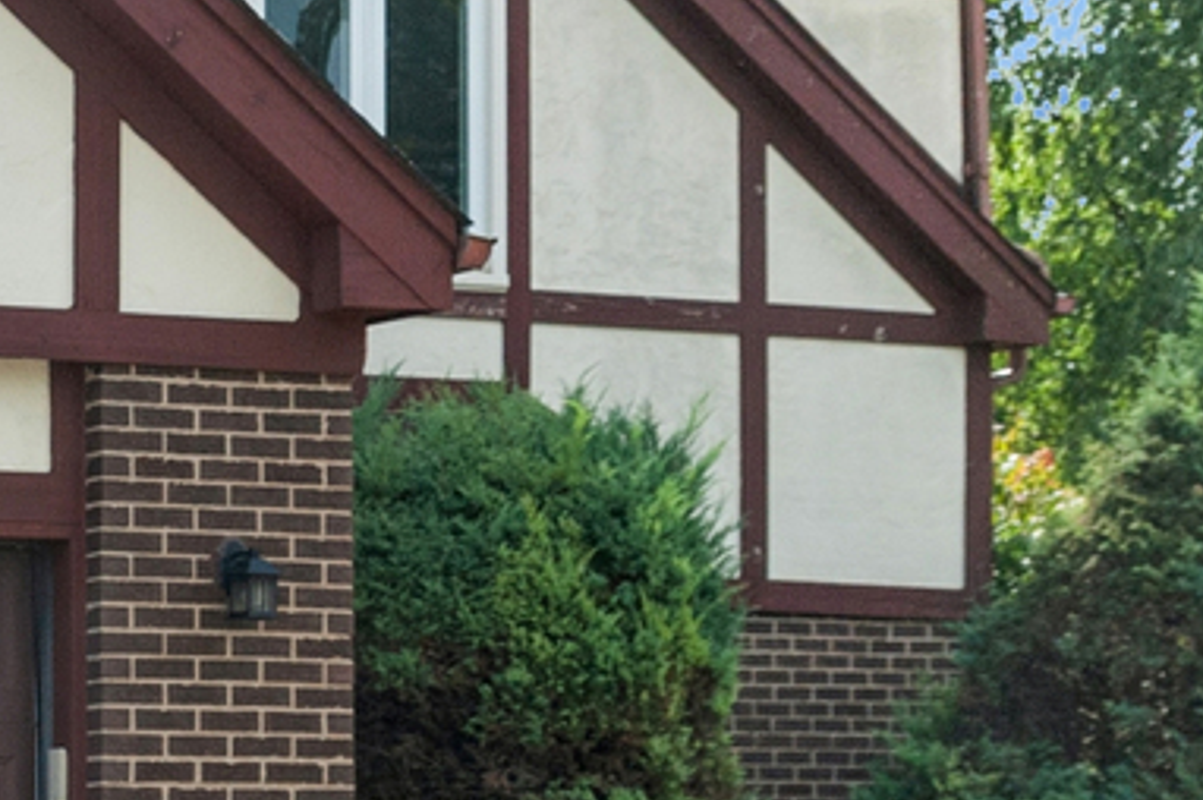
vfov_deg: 8.0
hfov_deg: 11.3
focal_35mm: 170
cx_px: -918
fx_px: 5676
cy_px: -38
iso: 320
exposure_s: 1/800
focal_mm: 40
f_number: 8
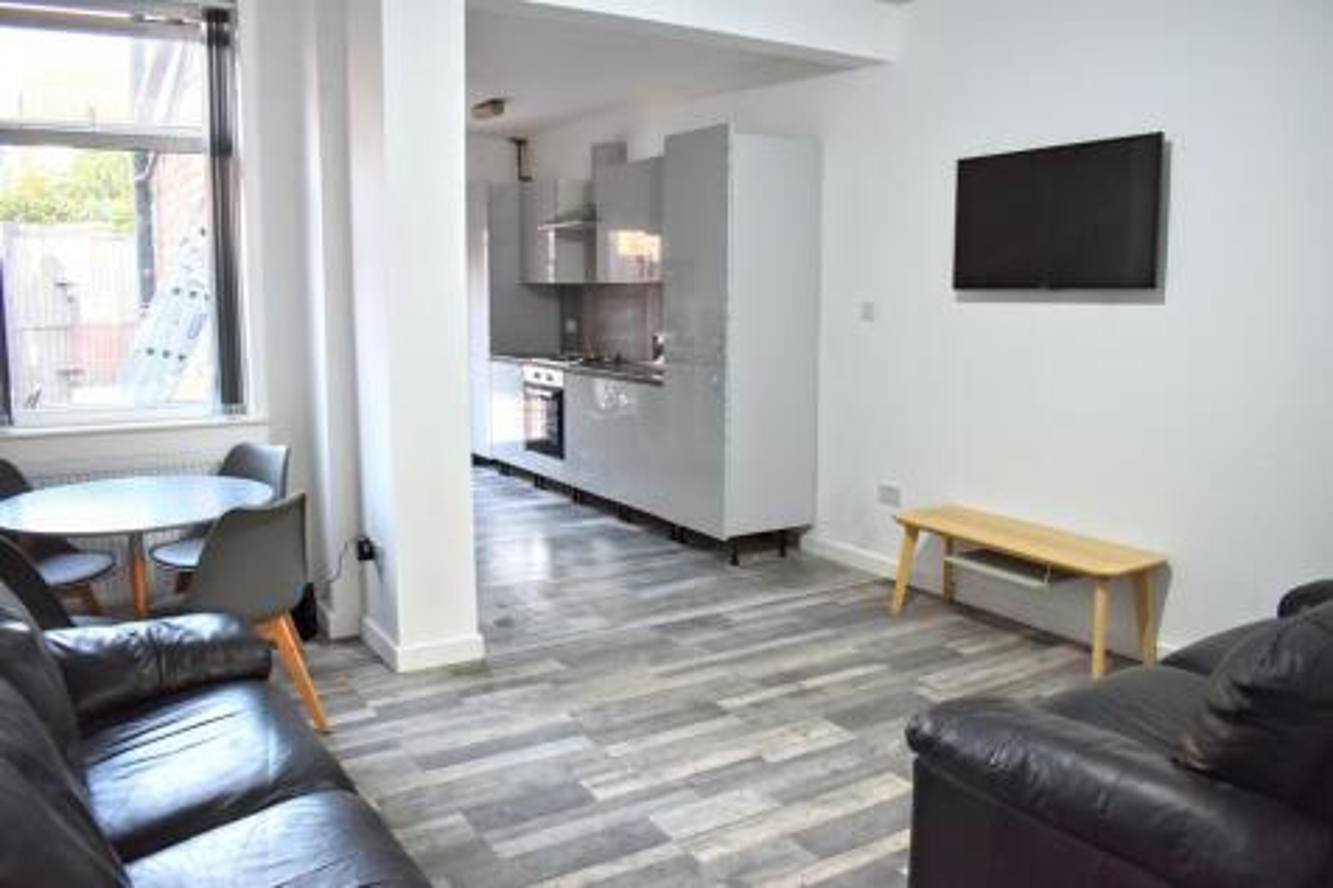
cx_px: 666
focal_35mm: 27
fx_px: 999
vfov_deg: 47.9
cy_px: 444
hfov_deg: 67.4
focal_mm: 18
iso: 560
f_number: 4
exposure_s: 1/60
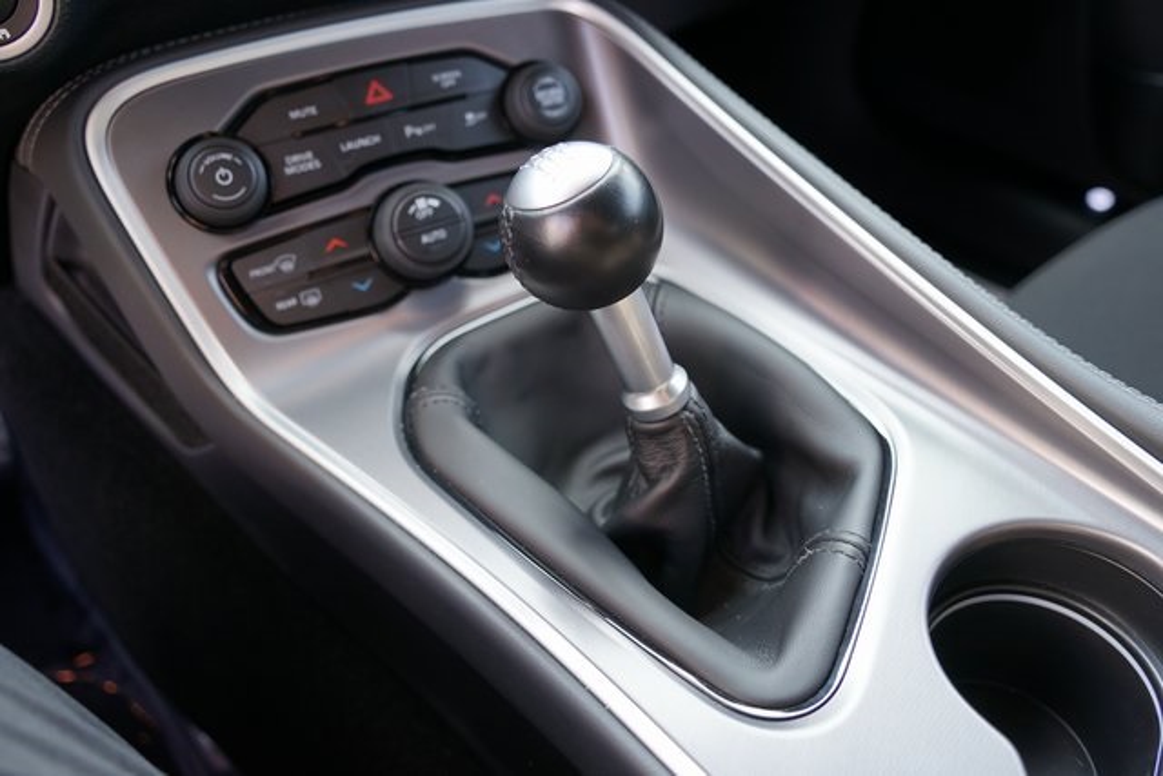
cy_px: 388
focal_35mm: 29
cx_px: 582
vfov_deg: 45.0
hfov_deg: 63.6
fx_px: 937
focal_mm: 29
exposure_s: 1/60
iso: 200
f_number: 4
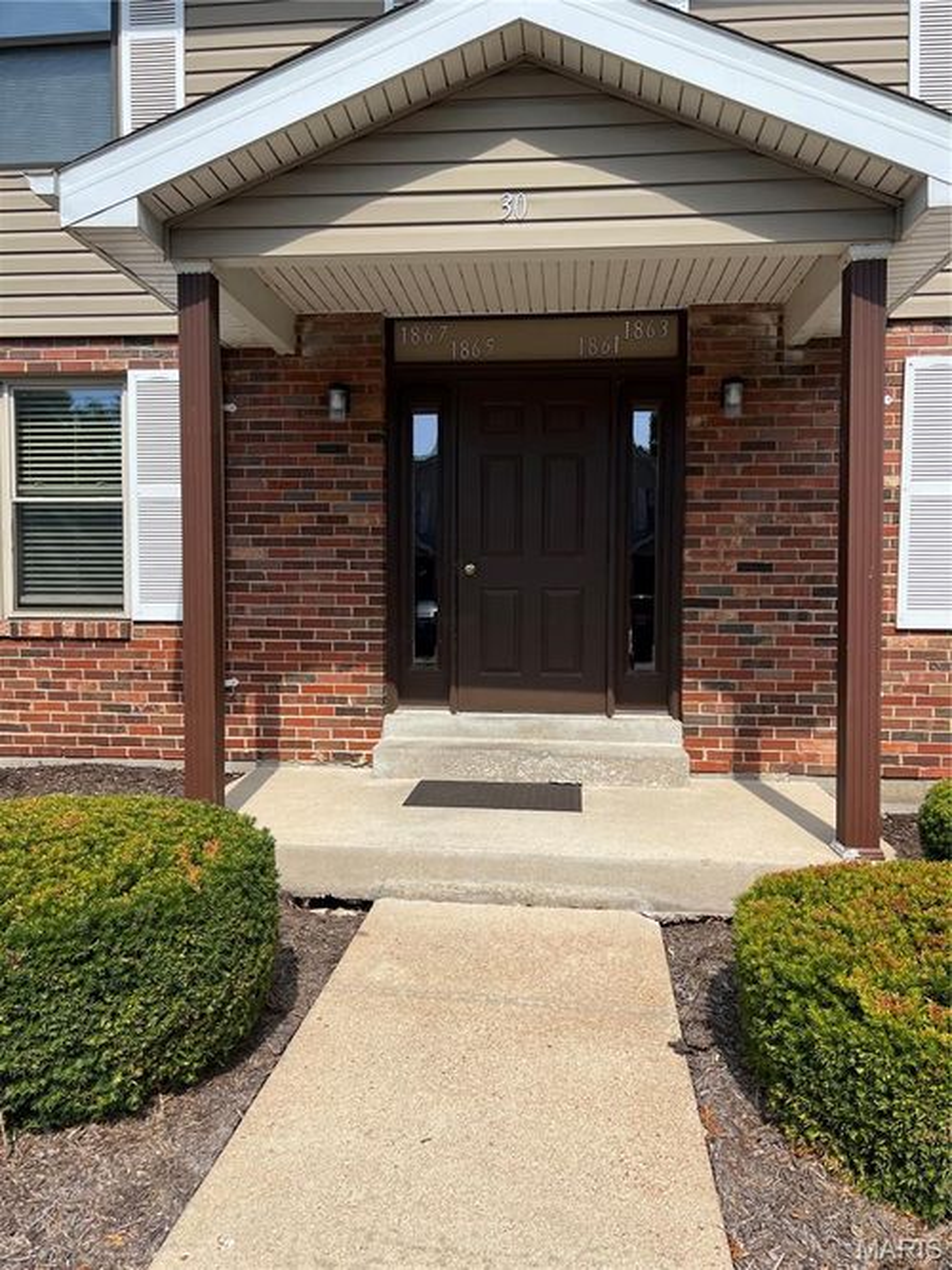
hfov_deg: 53.0
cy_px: 635
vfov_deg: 67.3
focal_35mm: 26
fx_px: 954
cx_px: 476
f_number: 1.5
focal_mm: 5.7
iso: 50
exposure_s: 1/3704
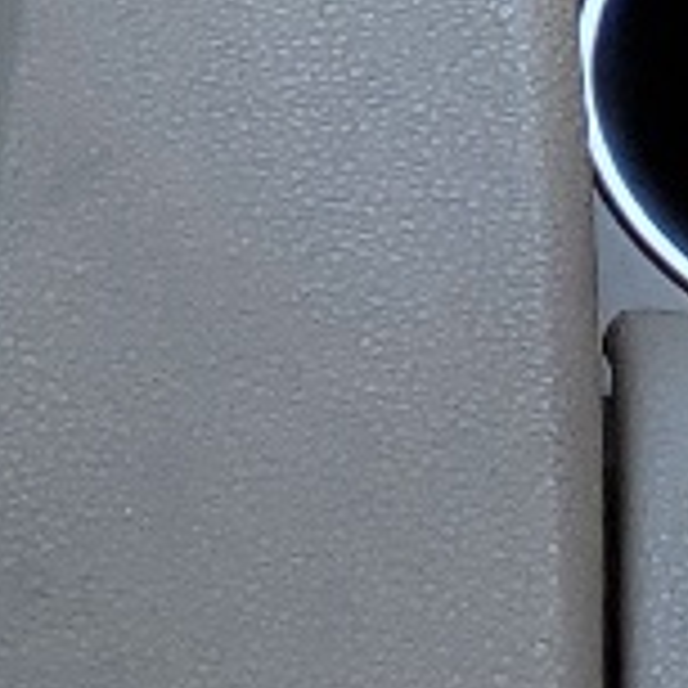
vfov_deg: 6.3
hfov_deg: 7.2
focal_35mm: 241
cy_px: -1776
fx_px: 5419
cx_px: -31
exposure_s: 1/256
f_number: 1.5
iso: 50
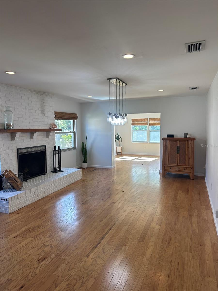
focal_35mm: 24
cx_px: 109
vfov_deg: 71.6
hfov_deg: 56.8
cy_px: 146
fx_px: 202
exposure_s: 1/134
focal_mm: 6.86
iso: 80
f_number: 1.78
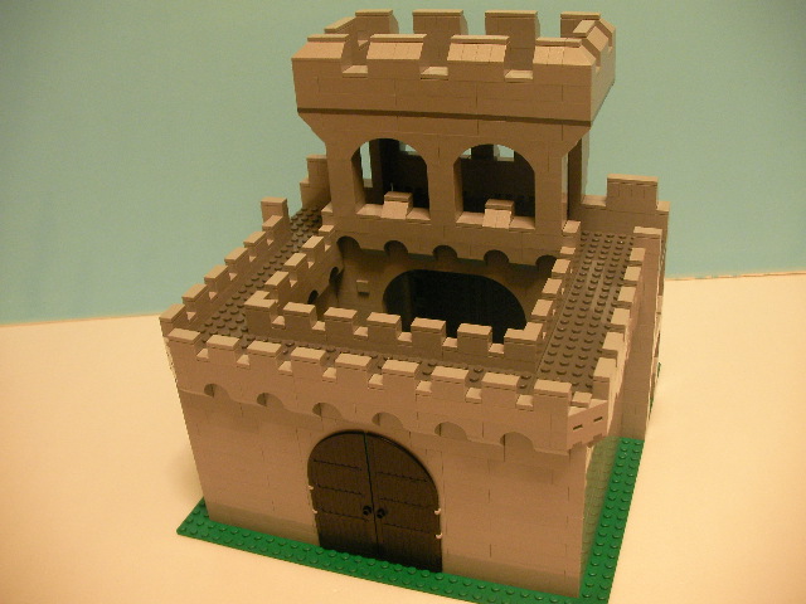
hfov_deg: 49.0
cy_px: 302
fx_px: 885
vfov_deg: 37.7
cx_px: 403
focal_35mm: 38
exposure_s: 1/7.3
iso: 200
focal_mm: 6.3
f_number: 3.5
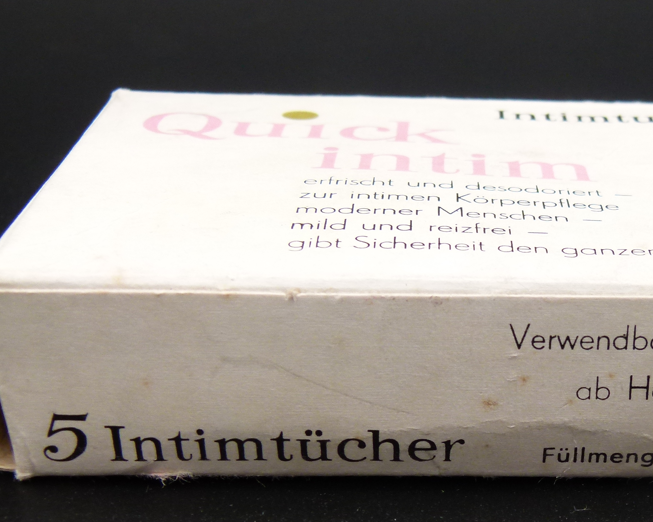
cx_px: 546
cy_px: 404
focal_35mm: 69
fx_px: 1334
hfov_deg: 26.9
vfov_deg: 21.9
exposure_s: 1/60
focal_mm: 6.5
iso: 100
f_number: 3.1
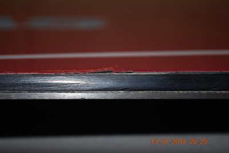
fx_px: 526
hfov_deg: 24.6
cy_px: 76
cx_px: 114
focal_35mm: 82
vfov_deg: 16.6
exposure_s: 1/60
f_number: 5.6
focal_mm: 55
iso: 200
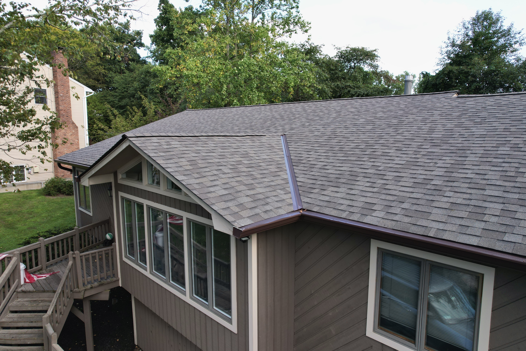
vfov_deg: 57.2
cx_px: 263
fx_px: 321
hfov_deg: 78.6
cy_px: 176
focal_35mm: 22
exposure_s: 1/320
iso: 120
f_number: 2.8
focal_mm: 8.38
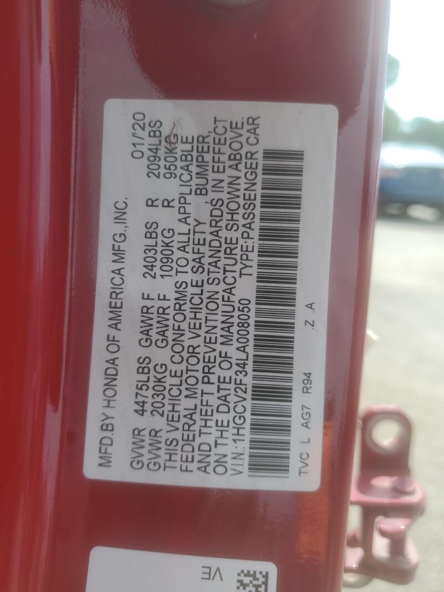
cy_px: 296
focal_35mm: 26
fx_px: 445
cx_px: 222
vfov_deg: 67.3
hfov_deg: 53.1
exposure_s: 1/1250
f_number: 1.5
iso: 50
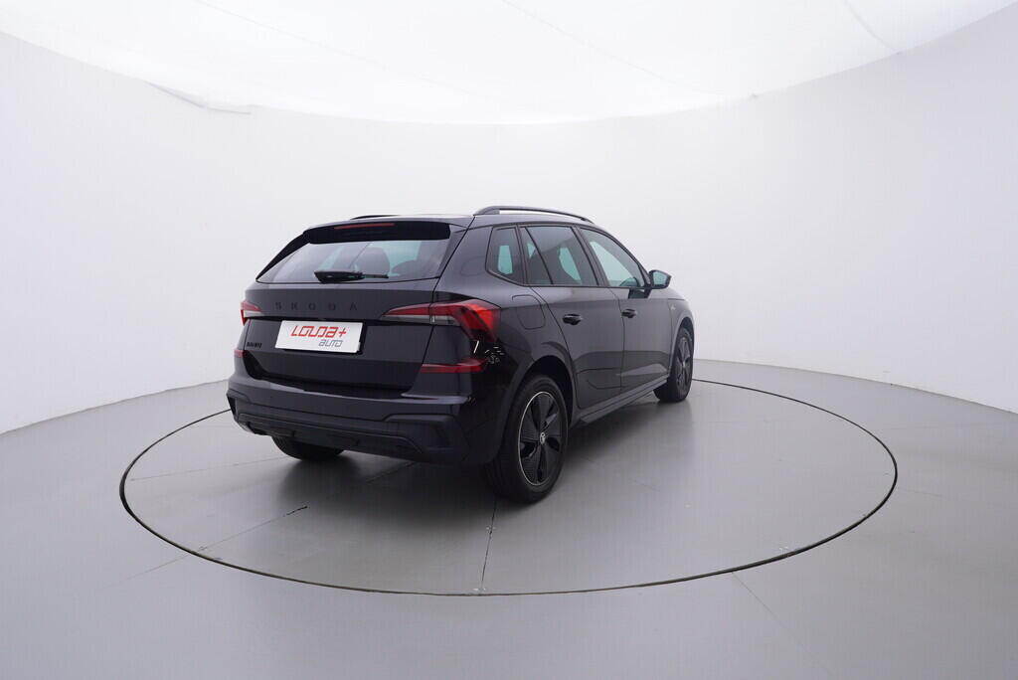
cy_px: 340
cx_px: 509
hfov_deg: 77.3
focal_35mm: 22
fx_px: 637
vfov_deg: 56.2
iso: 200
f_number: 5
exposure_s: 1/80
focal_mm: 15
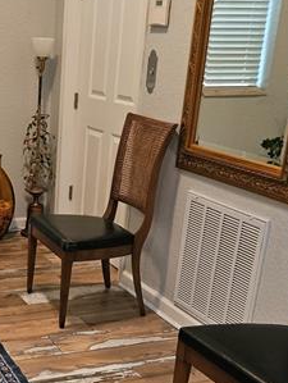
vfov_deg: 31.7
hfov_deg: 23.8
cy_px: 310
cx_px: 0
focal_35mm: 59
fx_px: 653
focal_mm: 5.4
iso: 500
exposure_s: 1/24
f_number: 1.8
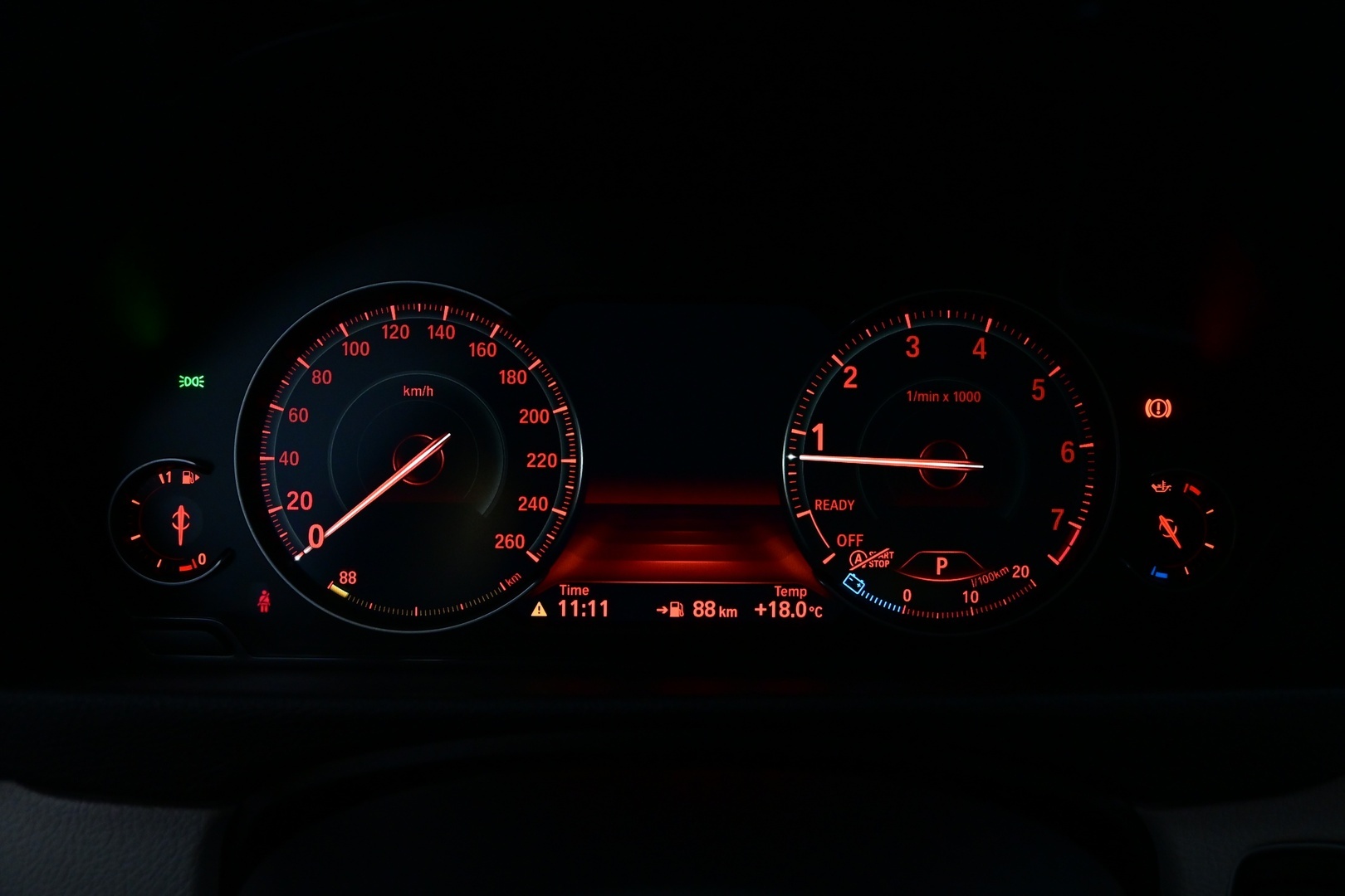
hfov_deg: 67.4
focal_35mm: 27
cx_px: 672
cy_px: 448
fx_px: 1009
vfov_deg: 47.9
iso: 2000
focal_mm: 18
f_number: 6.3
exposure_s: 1/50
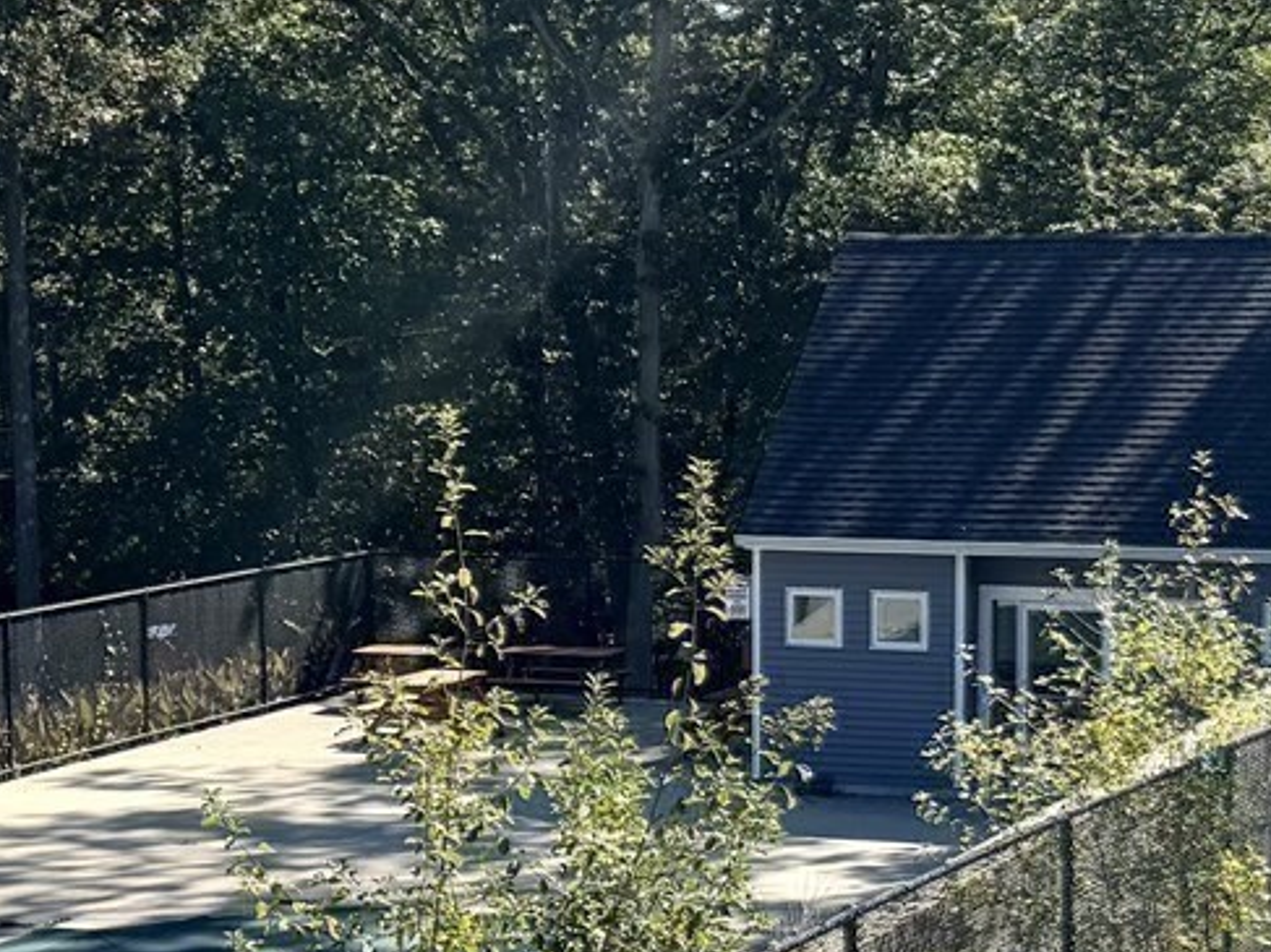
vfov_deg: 14.6
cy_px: 605
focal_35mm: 101
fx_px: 3708
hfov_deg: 19.4
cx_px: 577
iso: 80
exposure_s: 1/2506
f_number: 1.78
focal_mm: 6.76
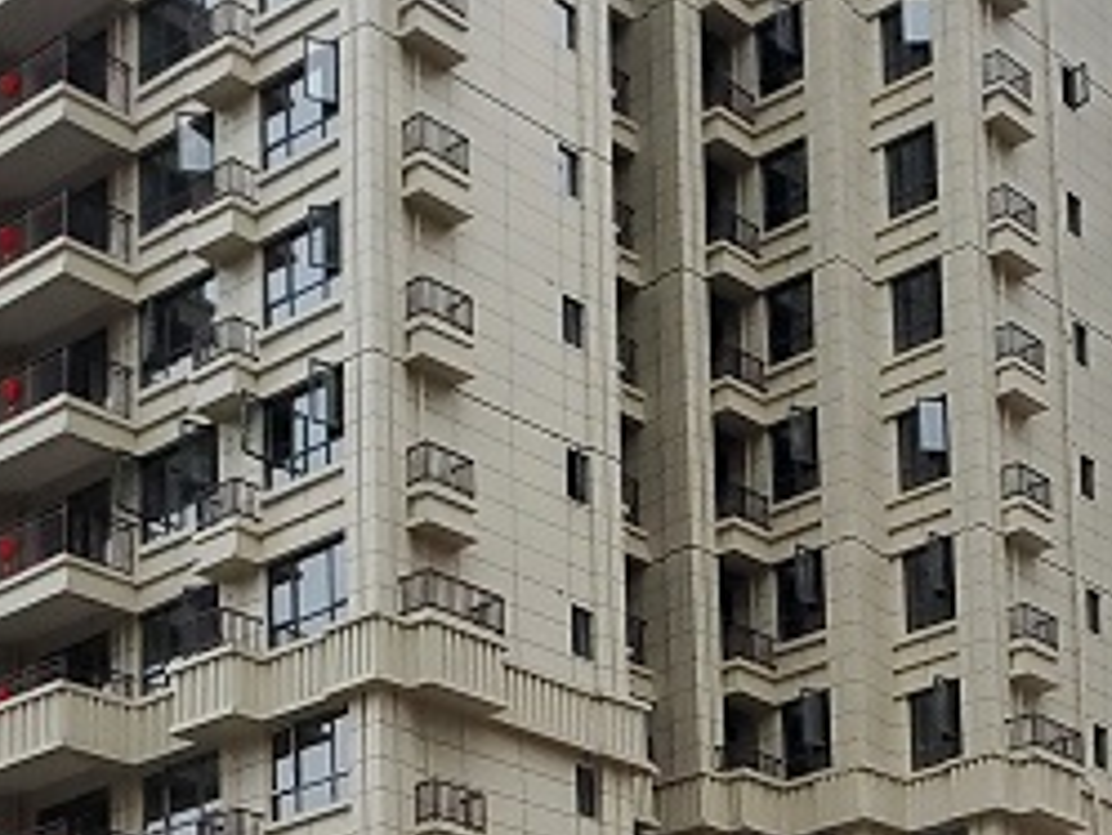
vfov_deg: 16.8
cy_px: 1232
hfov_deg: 23.5
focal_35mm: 80
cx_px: 1067
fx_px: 2571
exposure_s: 1/50
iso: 320
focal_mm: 4.3
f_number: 2.4
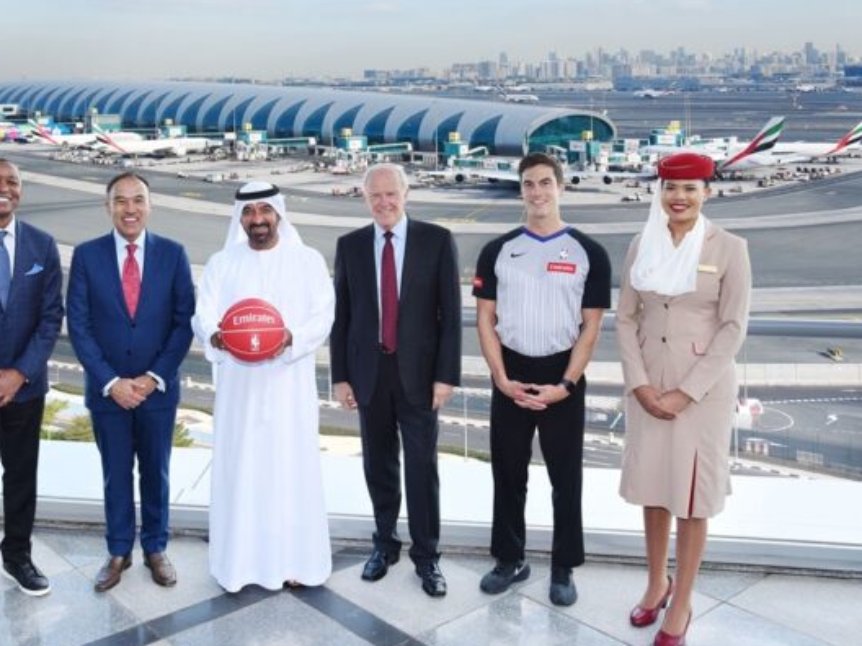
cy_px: 294
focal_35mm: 41
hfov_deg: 45.0
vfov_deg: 35.1
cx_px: 279
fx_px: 1021
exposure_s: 1/100
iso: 160
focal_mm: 30
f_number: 7.1
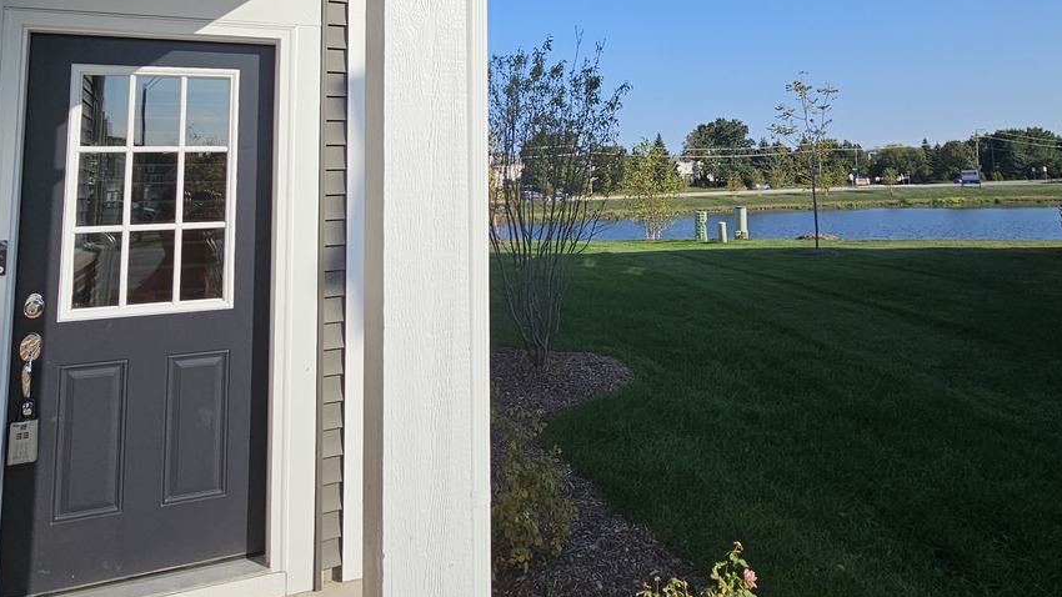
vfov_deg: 44.6
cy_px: 95
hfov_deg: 76.2
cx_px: 494
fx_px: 676
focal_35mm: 24
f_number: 2.2
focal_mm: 2.2
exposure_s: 1/2679
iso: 50
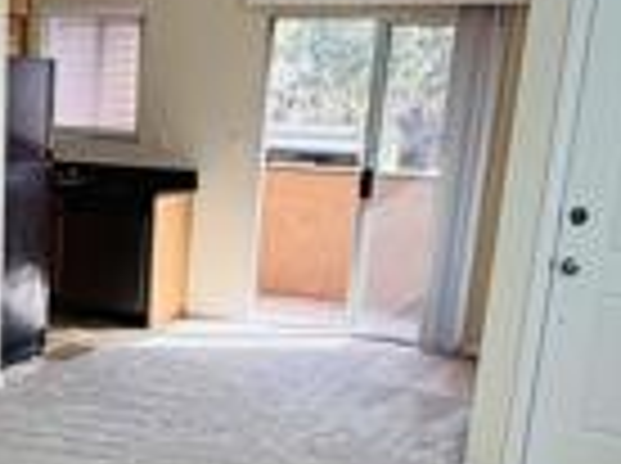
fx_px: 1164
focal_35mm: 65
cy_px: 432
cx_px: 63
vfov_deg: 21.9
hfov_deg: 28.7
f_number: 2.2
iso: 64
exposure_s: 1/99
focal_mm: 2.22
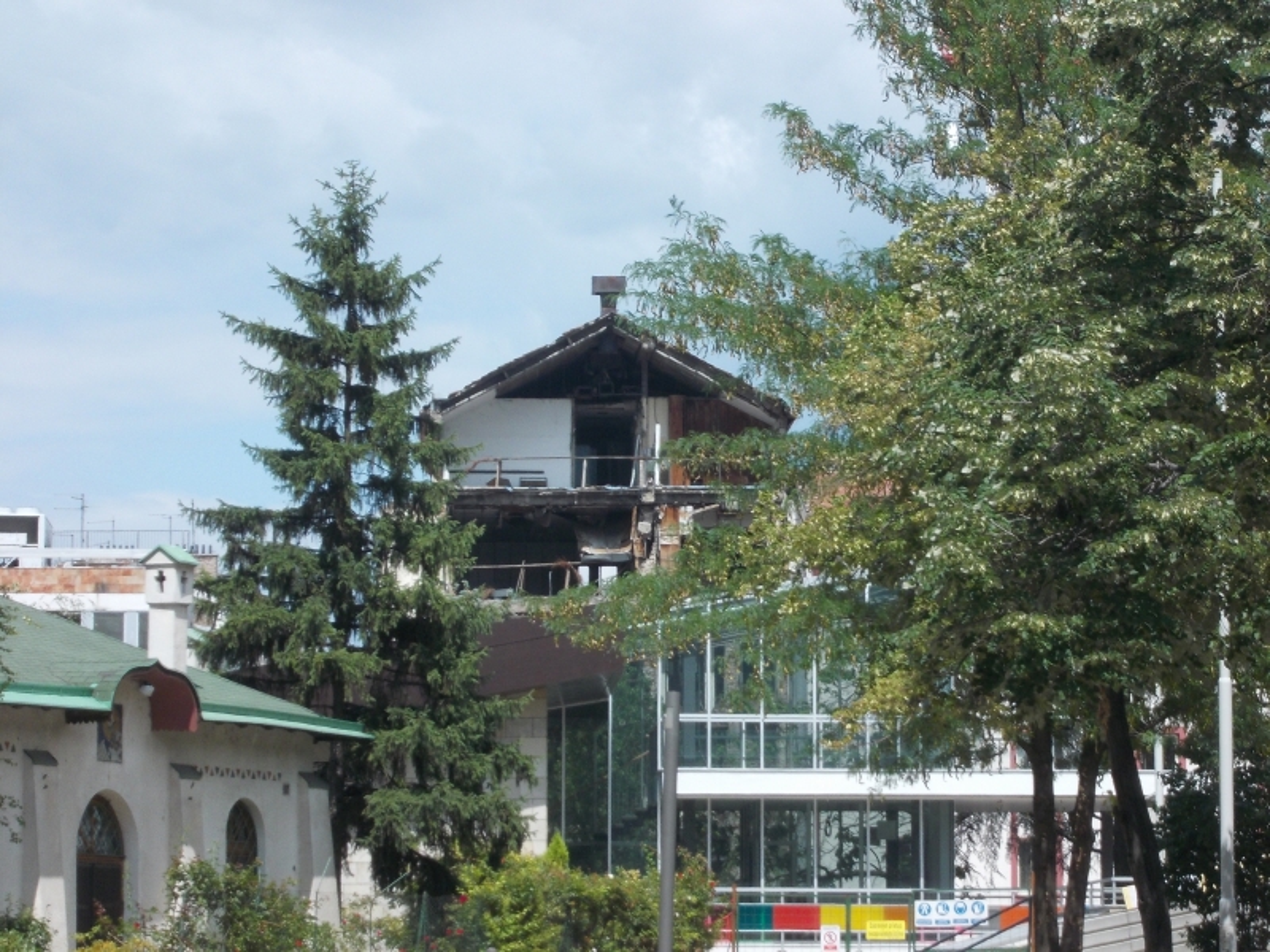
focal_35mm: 140
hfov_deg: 14.1
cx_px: 635
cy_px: 476
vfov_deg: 10.6
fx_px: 5136
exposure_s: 1/200
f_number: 6.8
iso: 80
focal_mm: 20
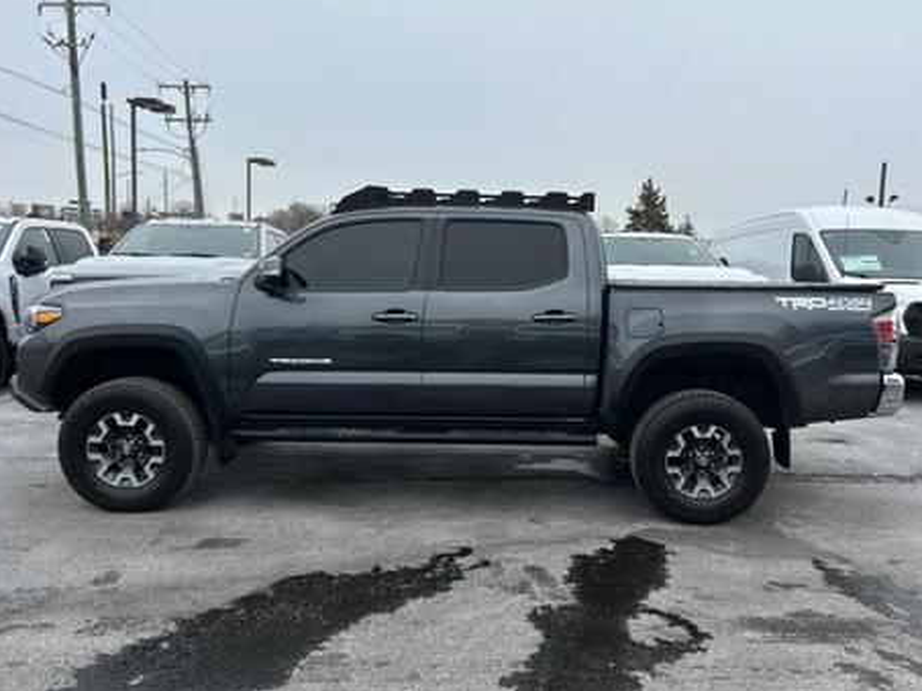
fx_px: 772
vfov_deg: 48.2
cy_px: 336
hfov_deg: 61.6
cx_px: 494
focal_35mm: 29
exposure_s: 1/5319
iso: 50
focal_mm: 5.7
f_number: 1.5
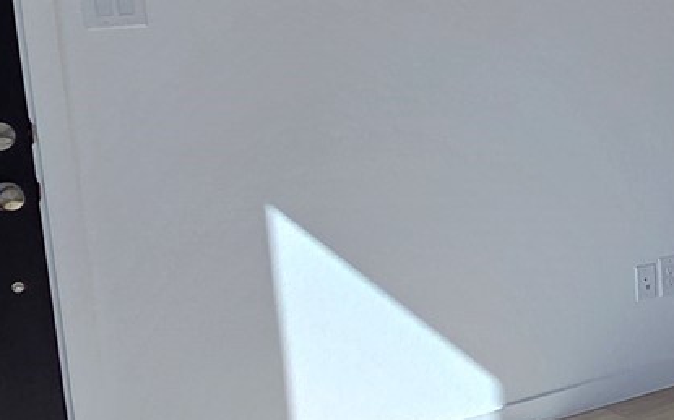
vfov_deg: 19.1
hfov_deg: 25.1
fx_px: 1249
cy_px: 143
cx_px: 932
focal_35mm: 68
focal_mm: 2.2
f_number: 2.2
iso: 50
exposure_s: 1/955
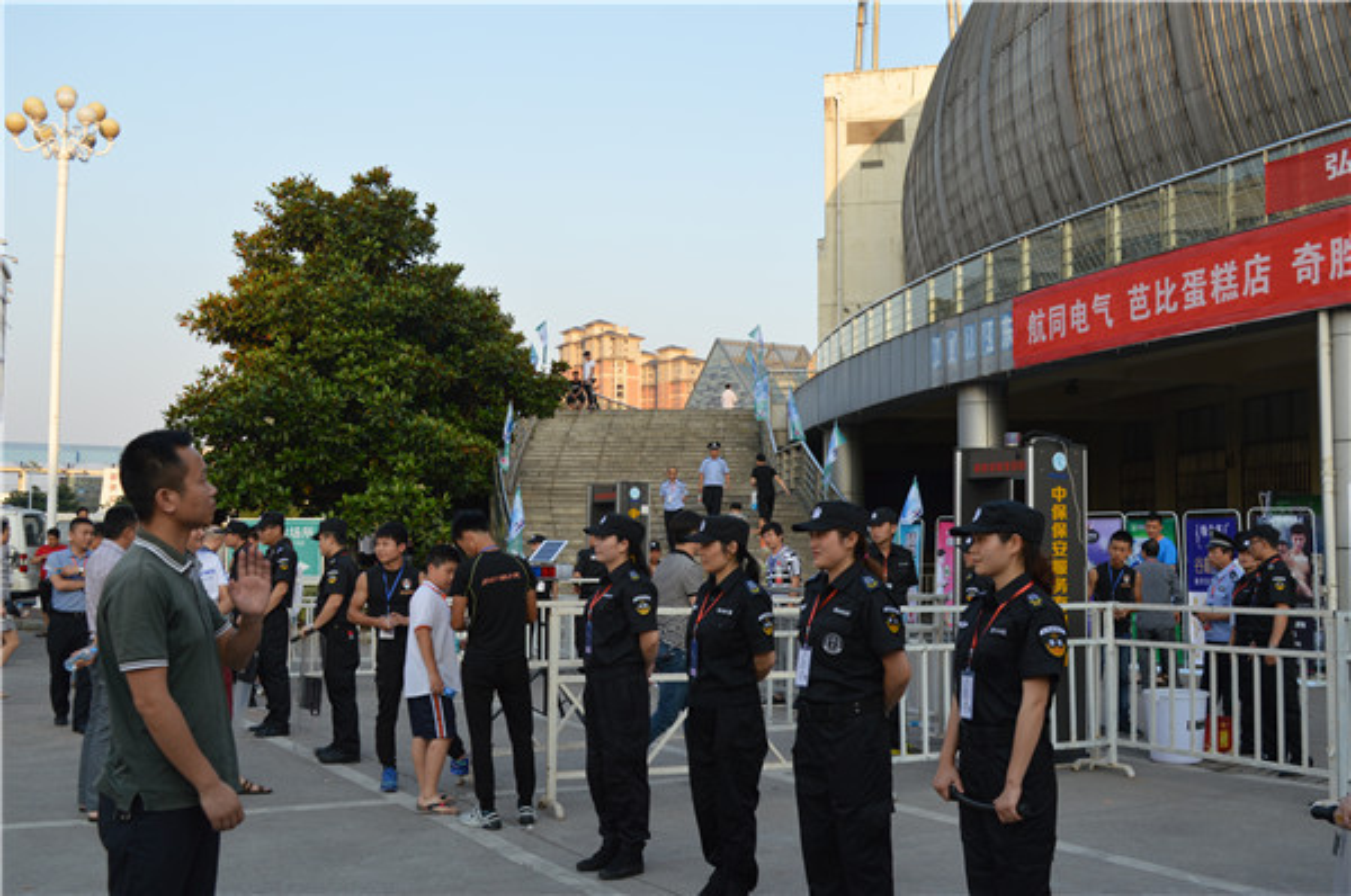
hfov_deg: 51.4
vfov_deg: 35.4
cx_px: 676
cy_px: 448
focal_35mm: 38
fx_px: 1405
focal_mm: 25
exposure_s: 1/125
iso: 125
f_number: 5.6
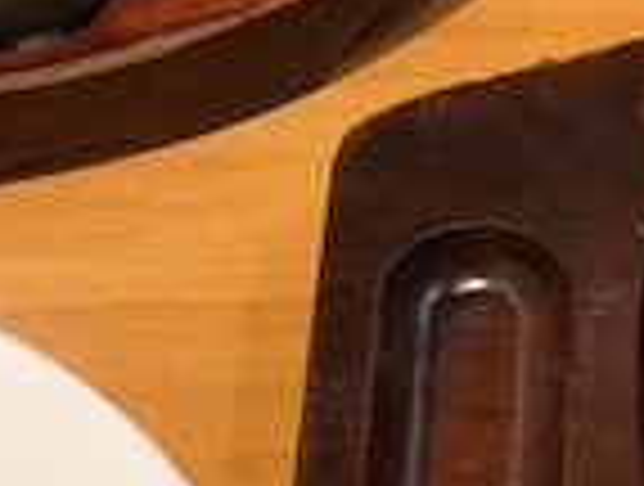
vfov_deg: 11.7
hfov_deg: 15.3
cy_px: 567
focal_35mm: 125
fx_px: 2331
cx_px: 703
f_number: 1.8
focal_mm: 3.99
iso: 32
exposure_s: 1/60
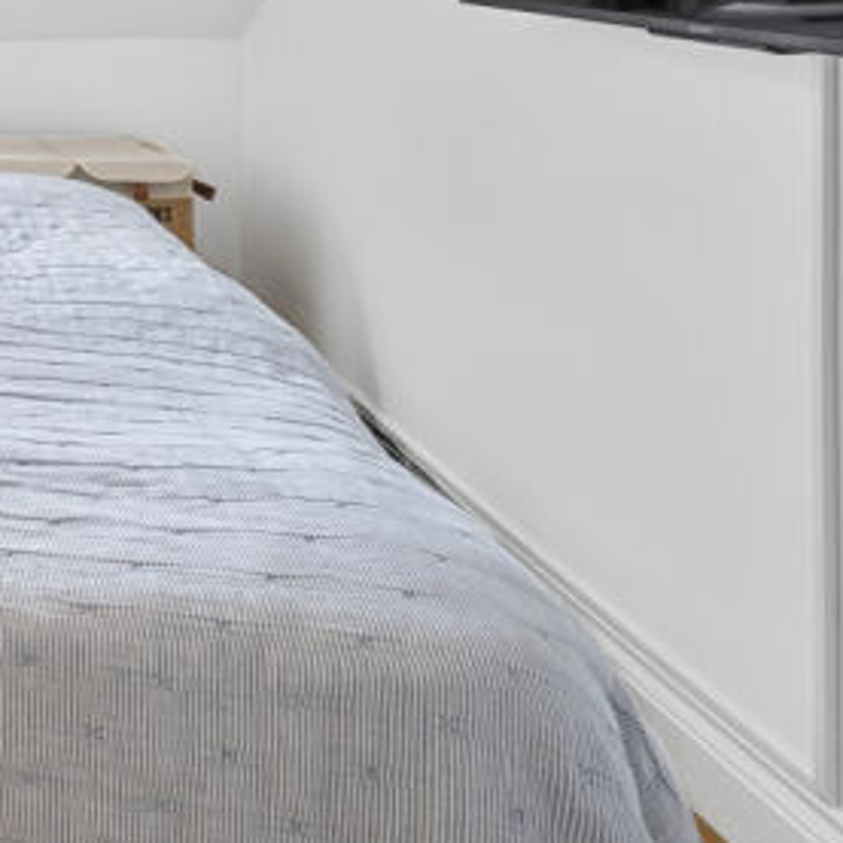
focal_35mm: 44
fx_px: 1212
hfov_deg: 22.4
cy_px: -50
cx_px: -670
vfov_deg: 34.0
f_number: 16
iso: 200
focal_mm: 14
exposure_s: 1/4
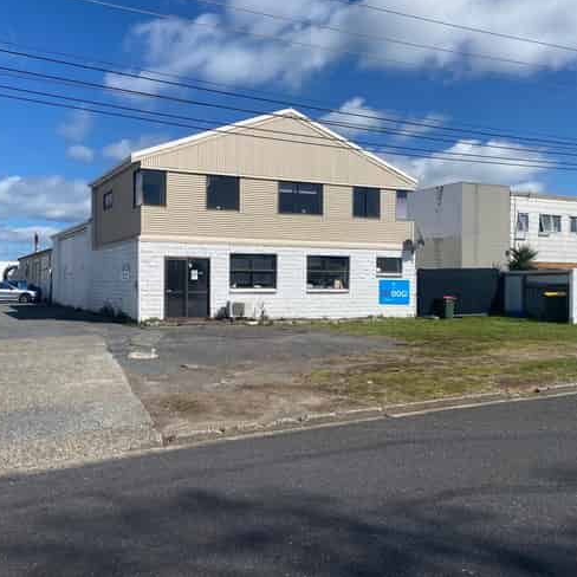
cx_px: 189
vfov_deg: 52.5
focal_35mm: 31
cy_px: 287
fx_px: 585
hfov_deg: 51.5
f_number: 1.8
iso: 32
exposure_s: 1/5025
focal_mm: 4.25
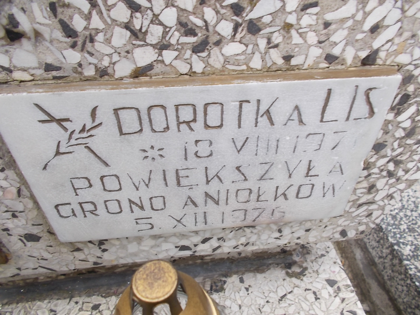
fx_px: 315
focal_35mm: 26
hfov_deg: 67.3
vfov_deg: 53.1
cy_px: 158
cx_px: 210
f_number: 3.2
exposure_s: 1/60
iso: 80
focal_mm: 4.6
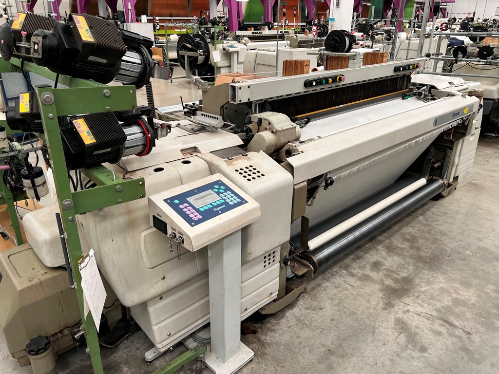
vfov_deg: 53.1
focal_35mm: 26
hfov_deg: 67.3
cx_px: 250
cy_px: 187
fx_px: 375
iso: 50
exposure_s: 1/121
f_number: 1.5
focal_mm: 5.7
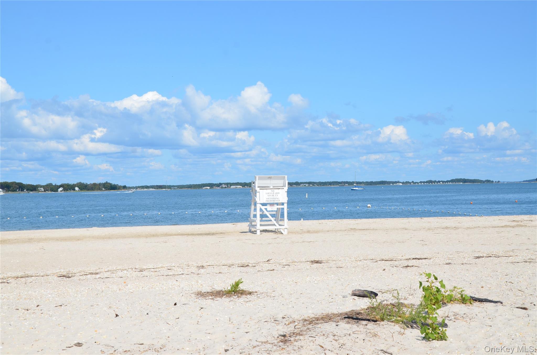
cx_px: 268
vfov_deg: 25.6
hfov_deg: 37.9
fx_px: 781
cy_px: 178
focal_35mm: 52
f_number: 10
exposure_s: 1/400
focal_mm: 35
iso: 200
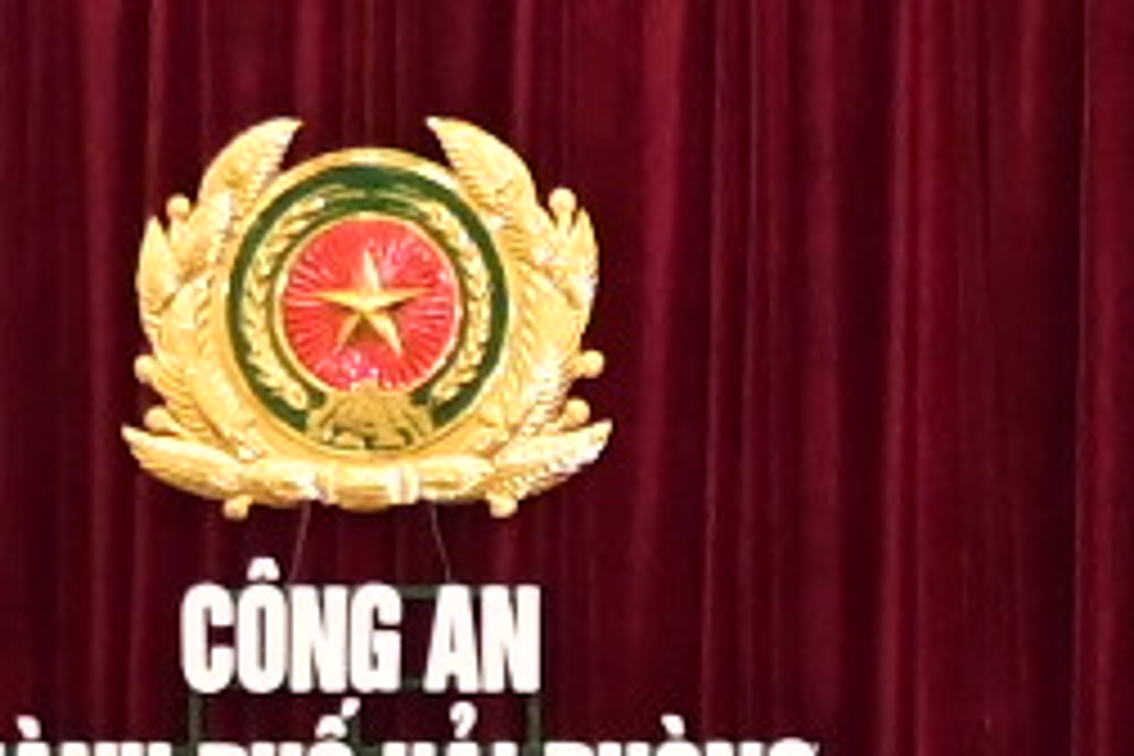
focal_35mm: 312
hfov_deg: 6.5
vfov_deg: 4.4
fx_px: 9827
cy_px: 1224
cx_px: 1962
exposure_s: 1/200
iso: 3200
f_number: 4
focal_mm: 27
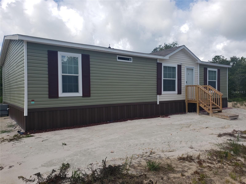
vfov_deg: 53.1
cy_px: 92
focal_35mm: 26
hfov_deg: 67.3
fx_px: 185
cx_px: 123
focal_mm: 4.3
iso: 50
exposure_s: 1/1216
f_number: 2.4
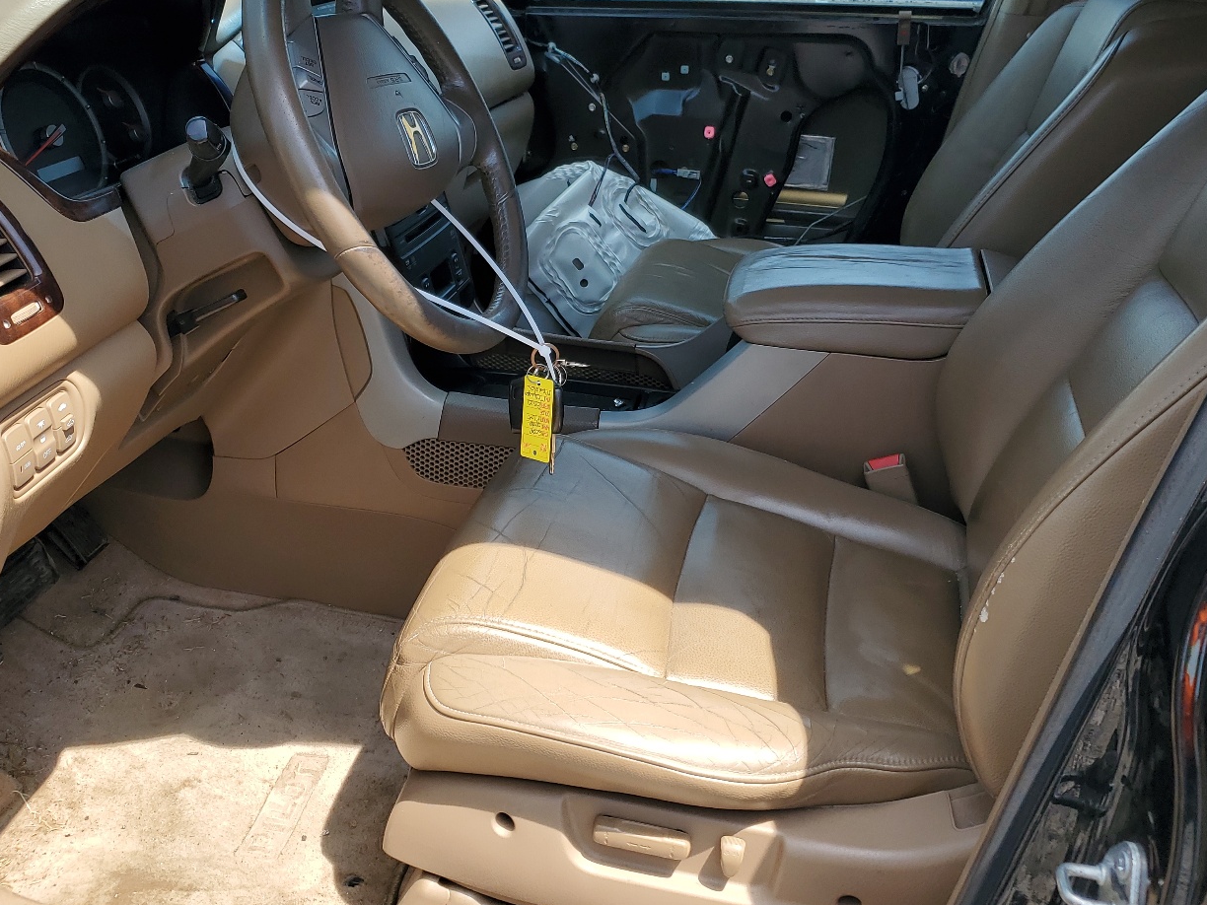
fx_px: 1186
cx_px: 578
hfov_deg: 53.9
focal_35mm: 34
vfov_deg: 41.7
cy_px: 401
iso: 50
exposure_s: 1/1000
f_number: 1.5
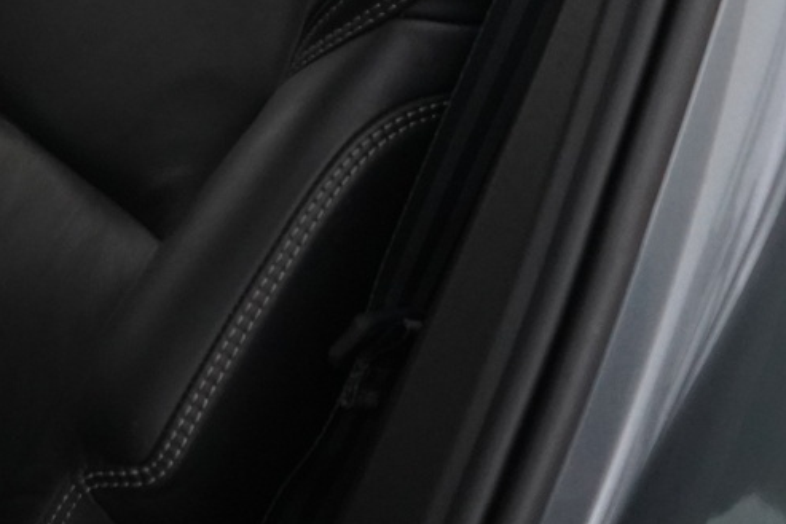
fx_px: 2009
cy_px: -100
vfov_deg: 14.4
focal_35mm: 92
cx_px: -319
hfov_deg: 19.8
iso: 4000
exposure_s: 1/60
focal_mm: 28
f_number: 4
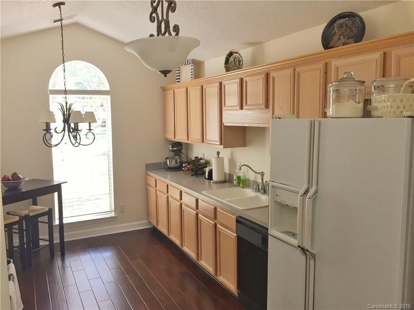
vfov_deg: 48.2
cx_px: 207
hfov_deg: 61.7
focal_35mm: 29
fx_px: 347
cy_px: 155
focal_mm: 4.15
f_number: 2.2
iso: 32
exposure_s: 1/30
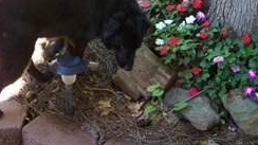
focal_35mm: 68
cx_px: 81
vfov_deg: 17.3
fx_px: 465
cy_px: 3
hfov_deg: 30.7
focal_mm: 6.3
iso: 160
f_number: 2.8
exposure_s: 1/60
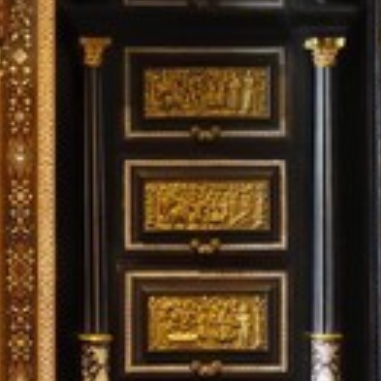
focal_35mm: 156
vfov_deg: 11.2
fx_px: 1943
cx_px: -132
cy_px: 148
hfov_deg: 10.9
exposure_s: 2.2
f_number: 5.6
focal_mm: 38
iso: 100
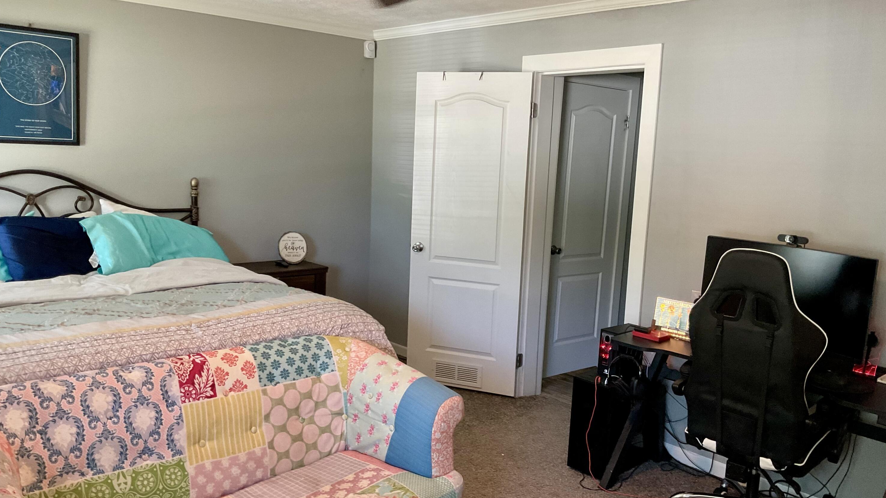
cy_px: 254
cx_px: 445
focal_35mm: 32
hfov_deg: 61.0
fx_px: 752
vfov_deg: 36.7
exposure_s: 1/60
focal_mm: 3
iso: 125
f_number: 1.8
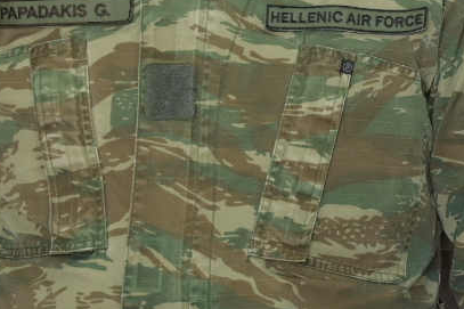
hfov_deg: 10.6
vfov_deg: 7.3
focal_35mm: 187
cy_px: -39
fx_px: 2409
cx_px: 724
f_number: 5.6
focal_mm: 47
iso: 1800
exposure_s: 1/160
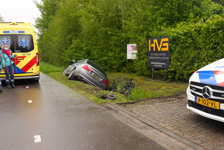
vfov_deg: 36.9
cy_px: 75
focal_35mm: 36
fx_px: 224
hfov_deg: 53.1
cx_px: 112
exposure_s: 1/160
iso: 1000
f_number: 9
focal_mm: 24
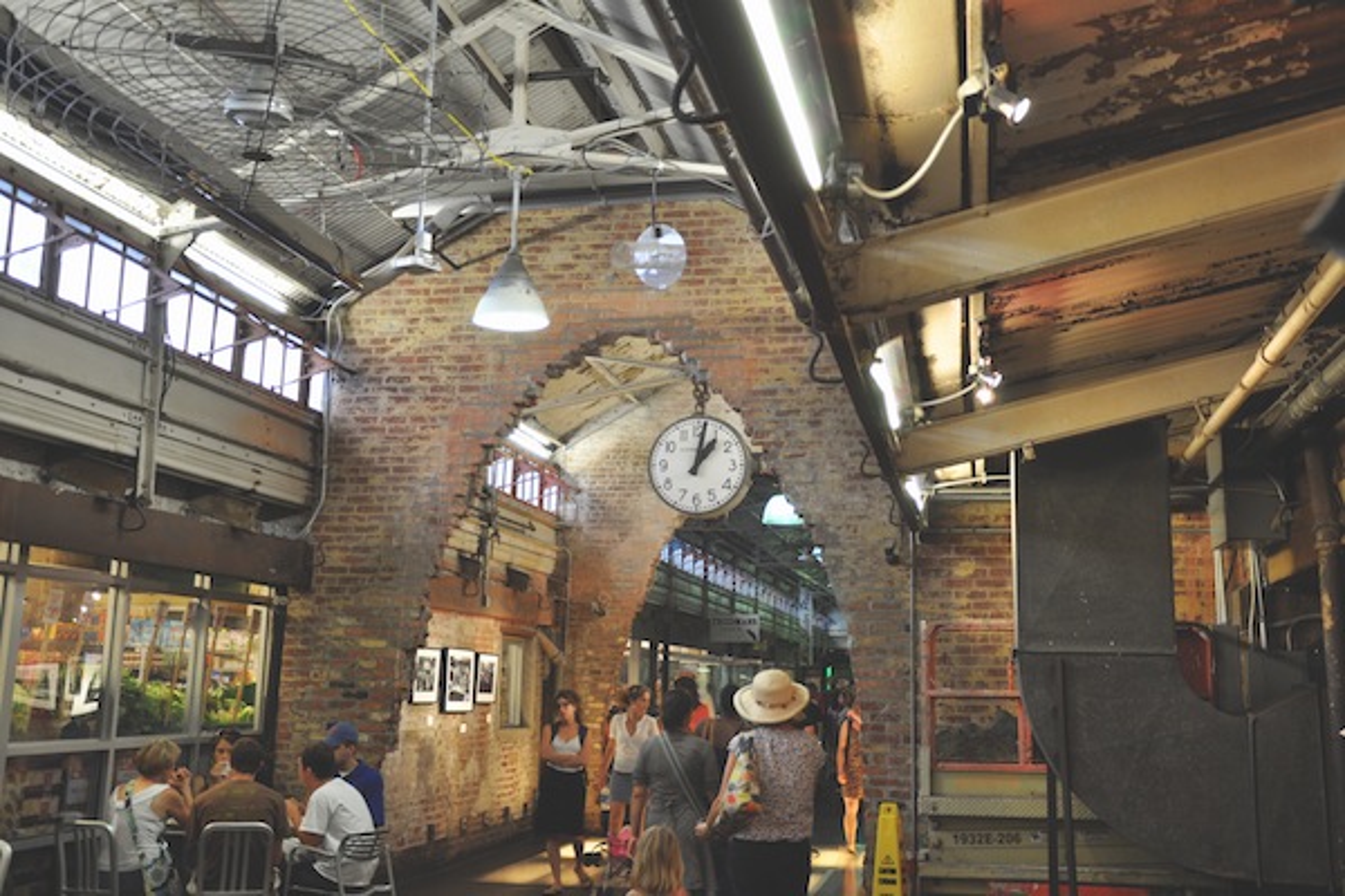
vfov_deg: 35.5
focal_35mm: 38
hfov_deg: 51.3
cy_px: 448
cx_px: 672
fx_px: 1401
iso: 400
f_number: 5
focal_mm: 25
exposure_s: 1/25
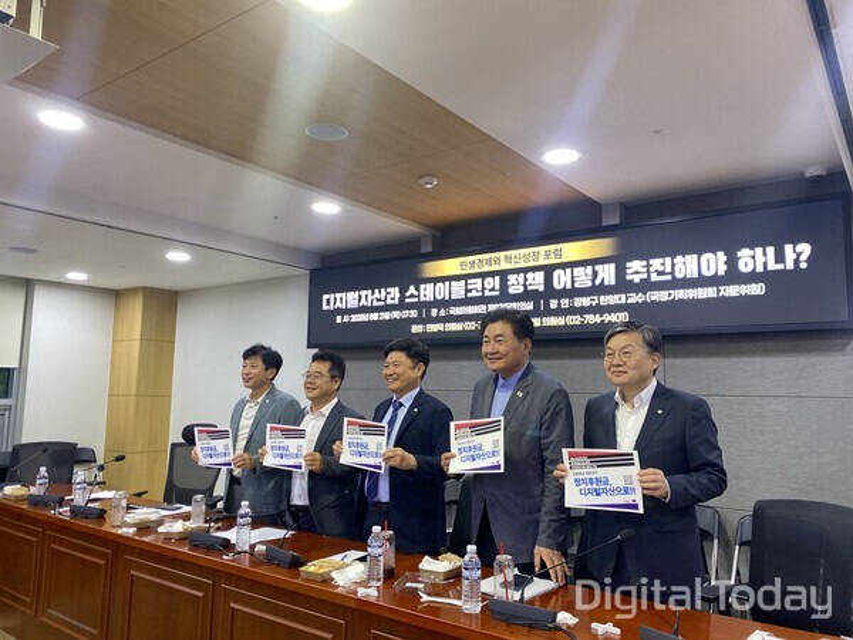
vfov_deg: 53.1
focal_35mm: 26
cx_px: 426
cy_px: 320
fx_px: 641
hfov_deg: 67.3
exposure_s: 1/60
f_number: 1.8
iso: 200
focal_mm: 4.25
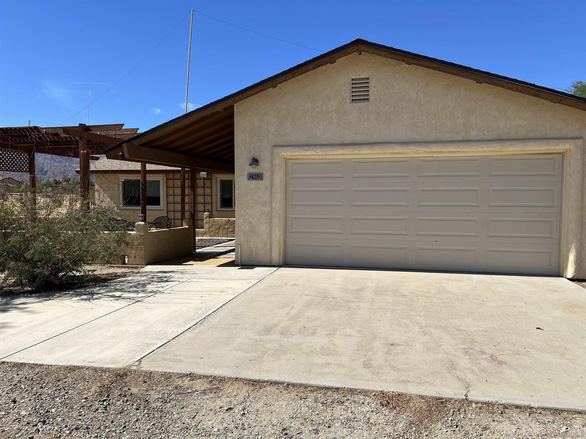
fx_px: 440
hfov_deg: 67.3
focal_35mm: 26
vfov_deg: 53.1
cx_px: 293
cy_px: 220
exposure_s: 1/5587
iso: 50
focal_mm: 5.7
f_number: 1.5
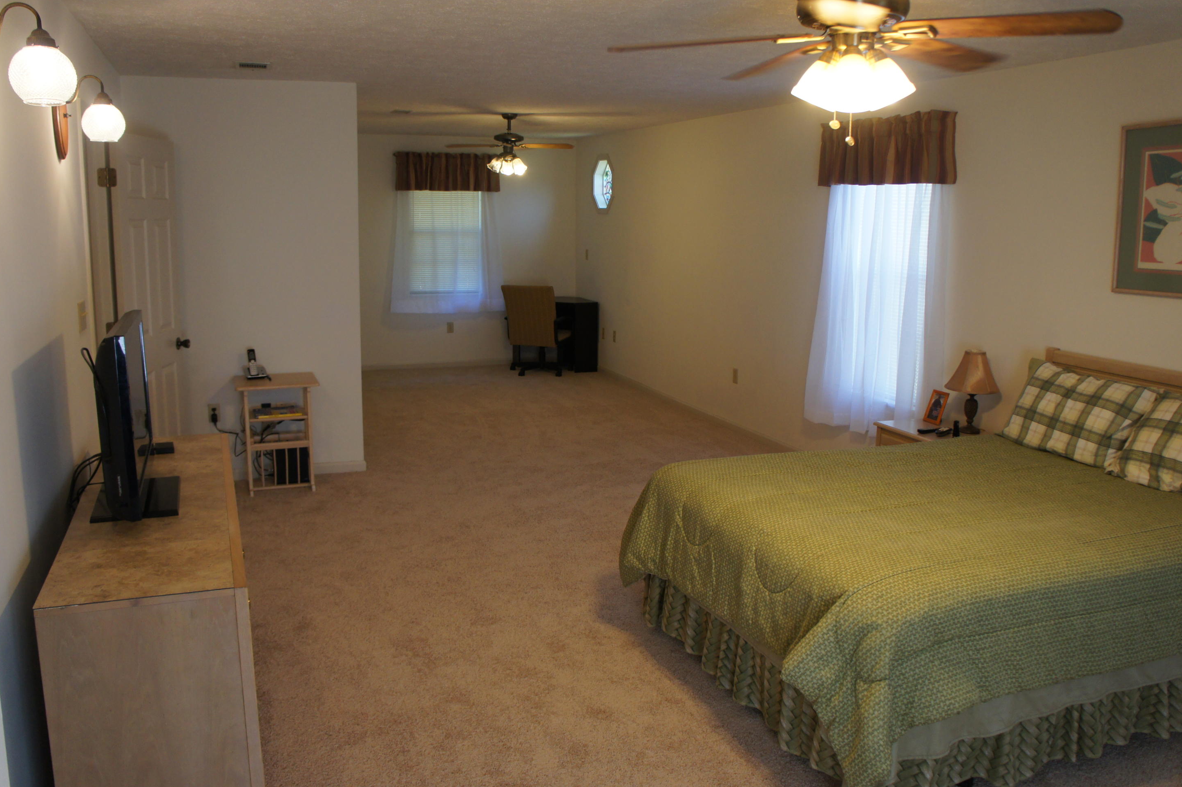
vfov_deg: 46.3
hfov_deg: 65.5
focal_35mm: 28
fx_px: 919
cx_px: 581
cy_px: 386
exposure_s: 1/100
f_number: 4
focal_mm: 18
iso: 500
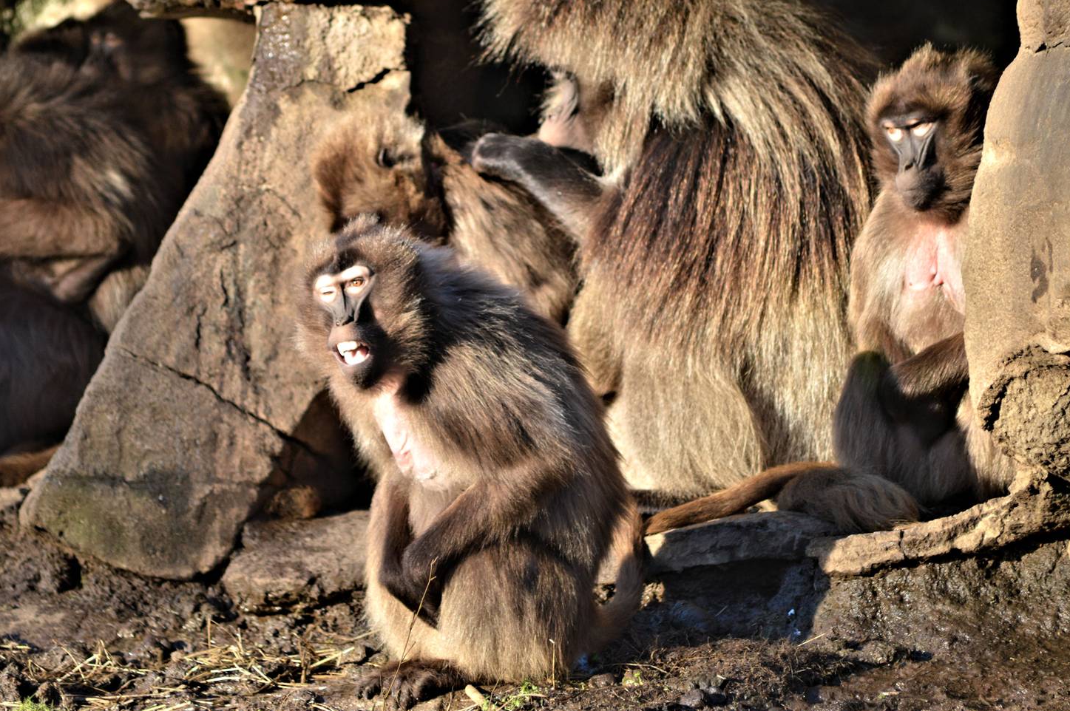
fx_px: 10839
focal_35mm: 365
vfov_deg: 3.8
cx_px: 531
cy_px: 334
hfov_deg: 5.7
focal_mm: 220
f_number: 5
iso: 500
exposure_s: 1/500
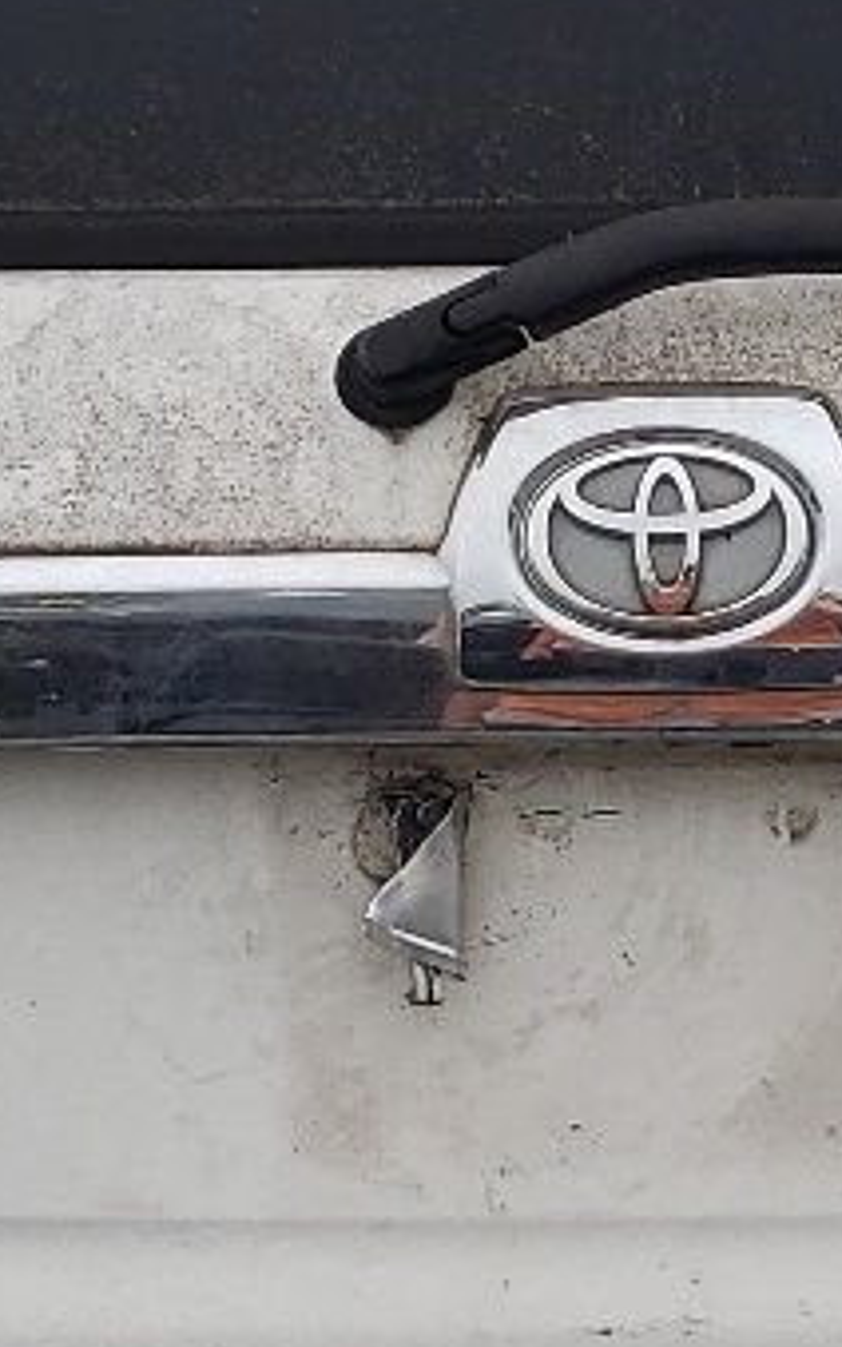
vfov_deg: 16.1
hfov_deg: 10.1
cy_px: 548
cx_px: 671
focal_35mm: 130
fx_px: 4771
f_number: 1.5
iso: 50
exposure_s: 1/1667
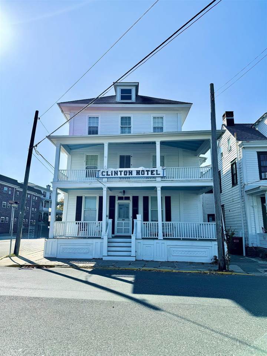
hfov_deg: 56.8
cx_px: 134
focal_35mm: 24
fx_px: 247
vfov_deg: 71.6
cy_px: 178
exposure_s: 1/6410
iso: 80
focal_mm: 6.76
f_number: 1.78
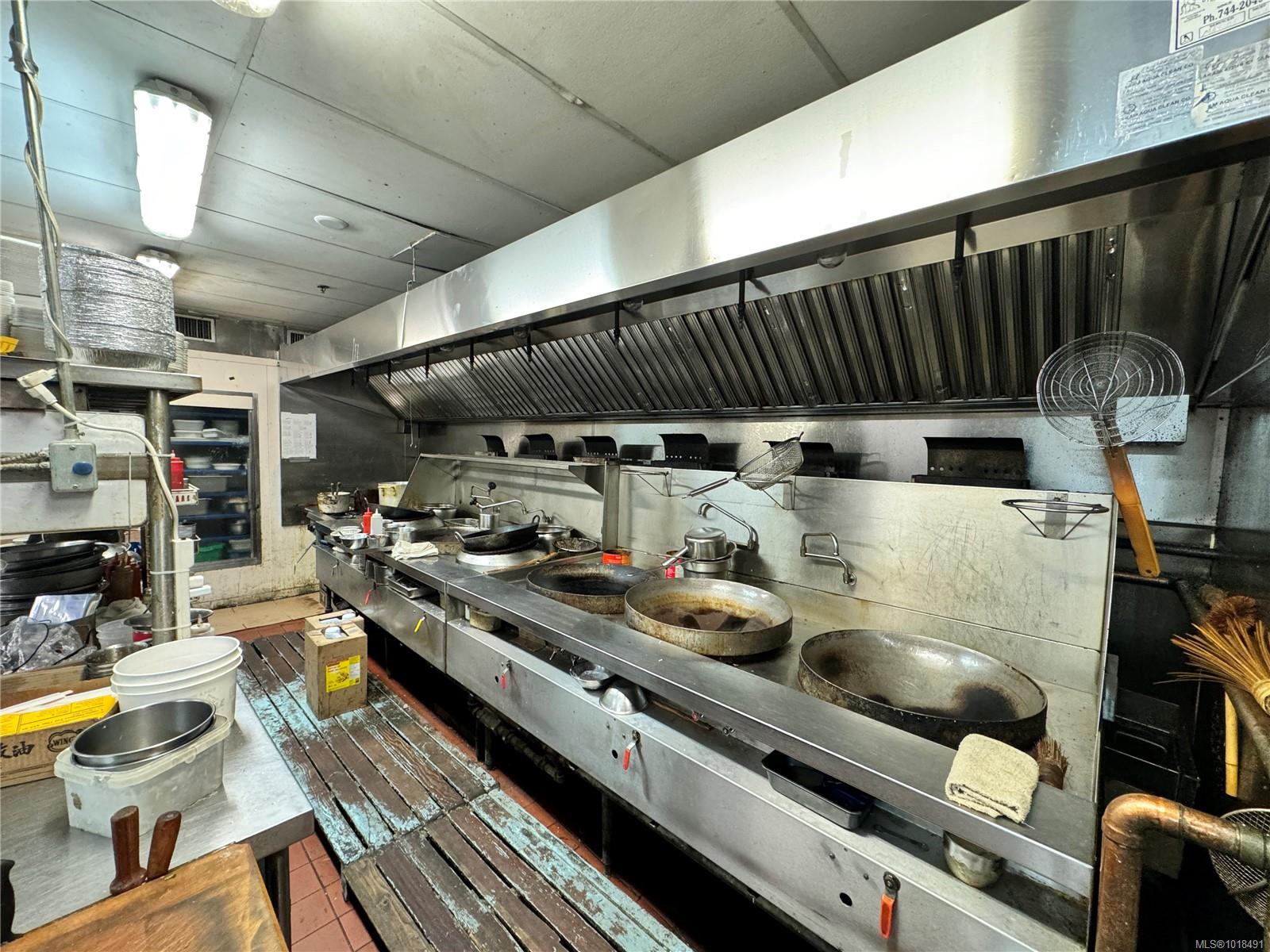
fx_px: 514
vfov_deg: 85.7
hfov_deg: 102.1
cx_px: 635
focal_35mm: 14
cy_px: 476
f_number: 2.2
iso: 500
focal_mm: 2.22
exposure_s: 1/60
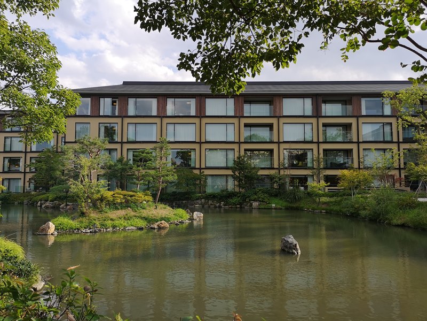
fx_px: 333
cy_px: 160
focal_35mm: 27
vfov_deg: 51.4
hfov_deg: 65.3
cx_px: 214
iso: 50
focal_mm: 3.95
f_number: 1.8
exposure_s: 1/991
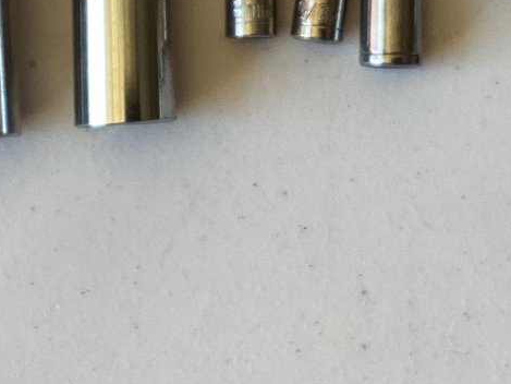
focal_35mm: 100
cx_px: 344
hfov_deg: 19.6
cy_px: -129
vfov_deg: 14.1
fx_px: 1477
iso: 64
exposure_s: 1/100
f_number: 2.4
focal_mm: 3.3
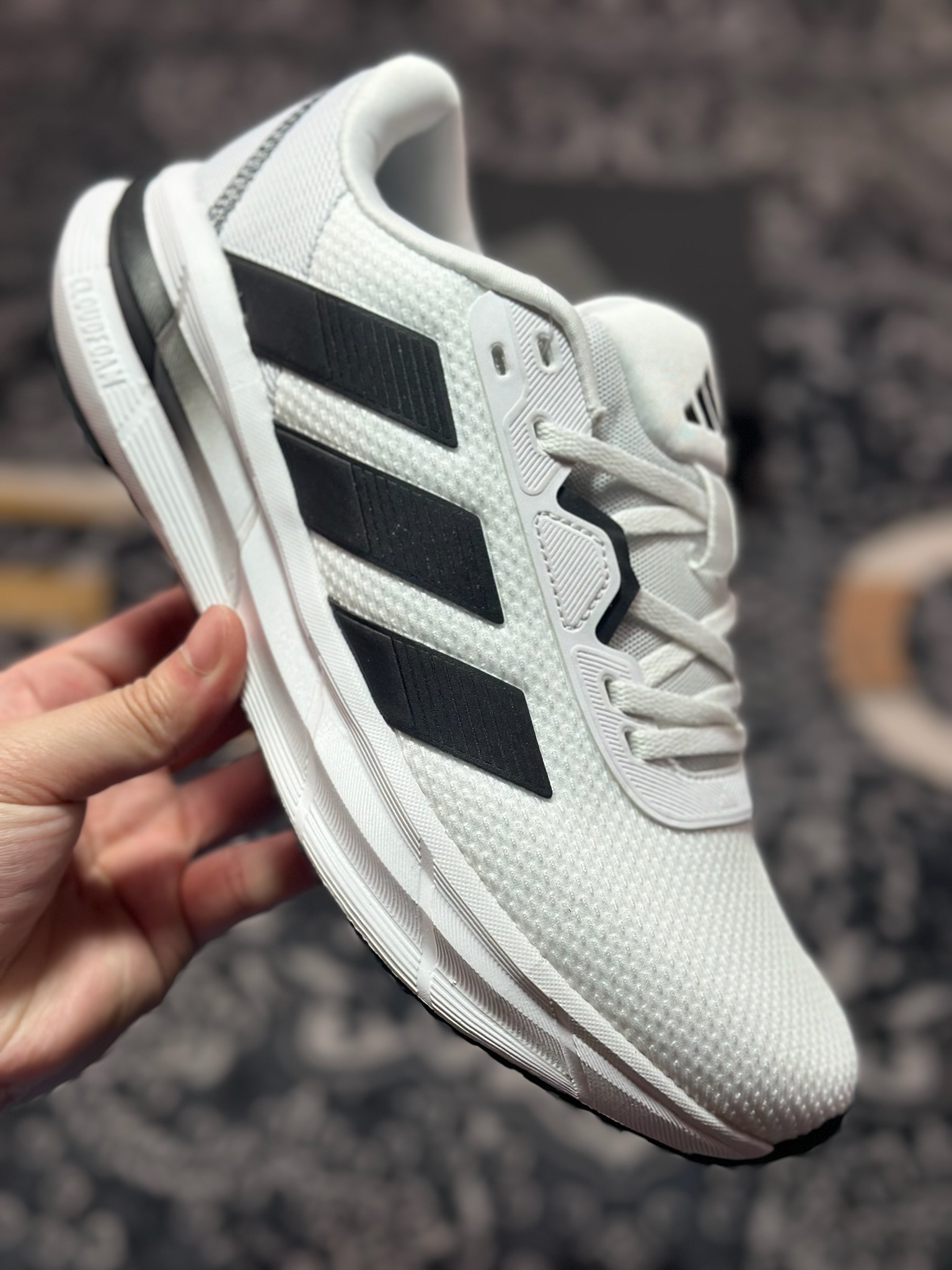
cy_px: 635
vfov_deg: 39.7
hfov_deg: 30.3
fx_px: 1760
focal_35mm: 48
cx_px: 476
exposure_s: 1/773
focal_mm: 6.86
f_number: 1.78
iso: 80
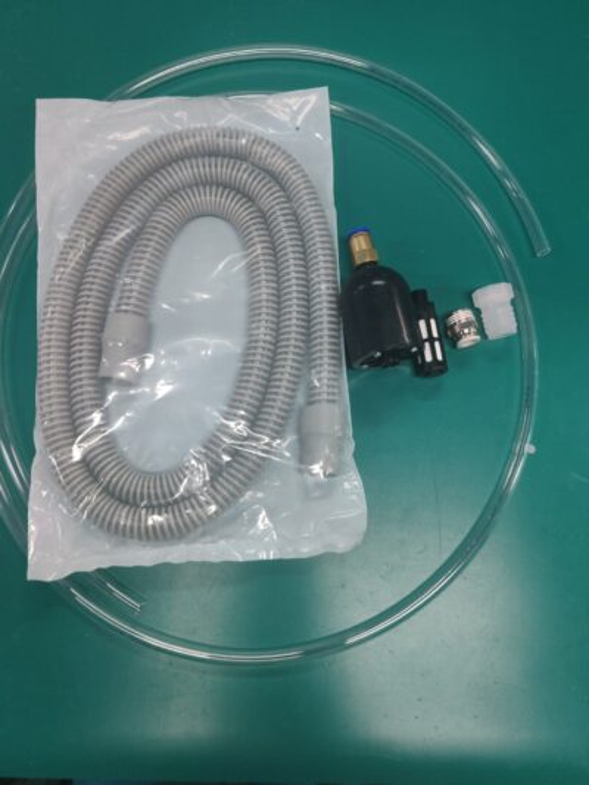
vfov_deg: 73.9
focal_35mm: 23
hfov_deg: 58.9
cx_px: 294
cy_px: 392
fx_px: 522
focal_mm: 5.52
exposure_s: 1/100
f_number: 1.95
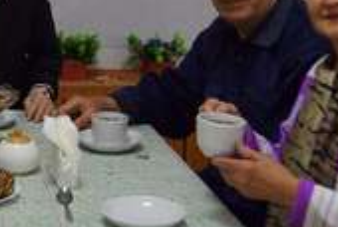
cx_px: -14
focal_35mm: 97
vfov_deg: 13.5
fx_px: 912
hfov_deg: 20.2
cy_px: -90
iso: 400
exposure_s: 1/60
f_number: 4
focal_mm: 20
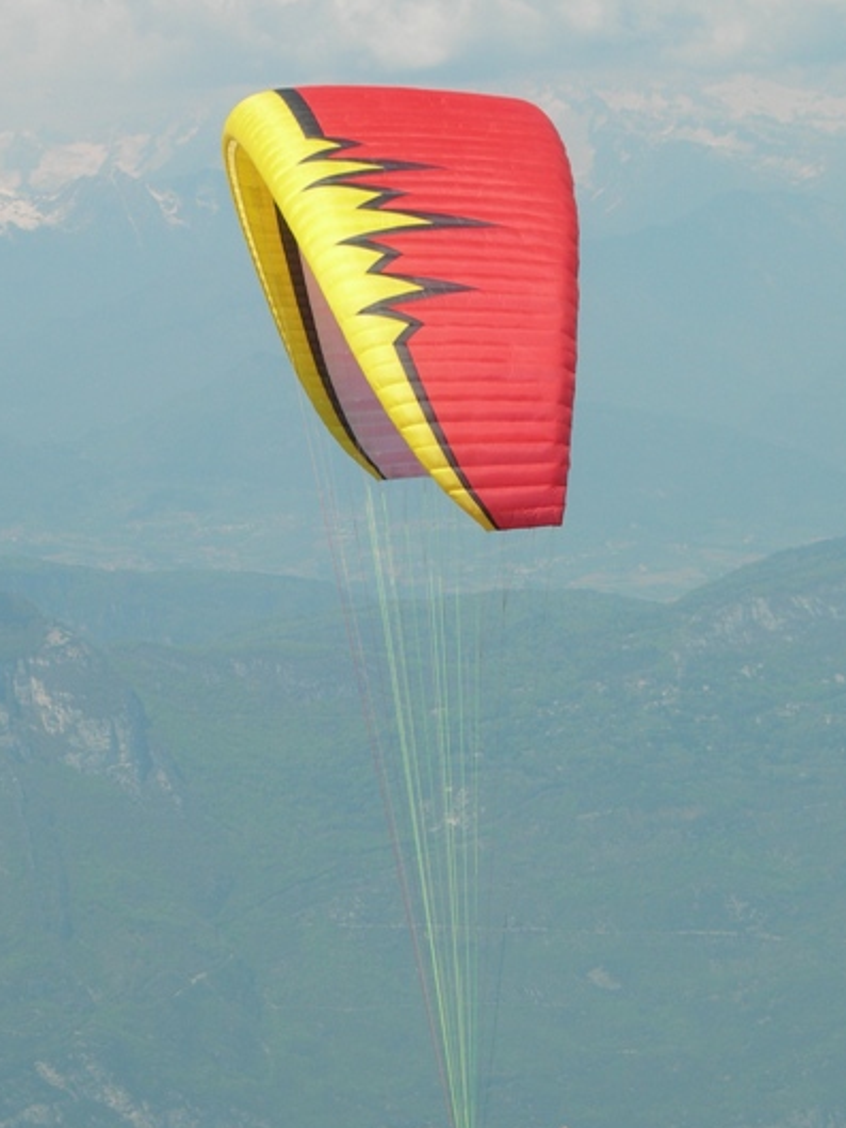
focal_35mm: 124
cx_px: 324
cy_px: 593
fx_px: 4039
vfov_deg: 15.9
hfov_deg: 12.0
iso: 50
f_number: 6.8
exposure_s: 1/305
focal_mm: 17
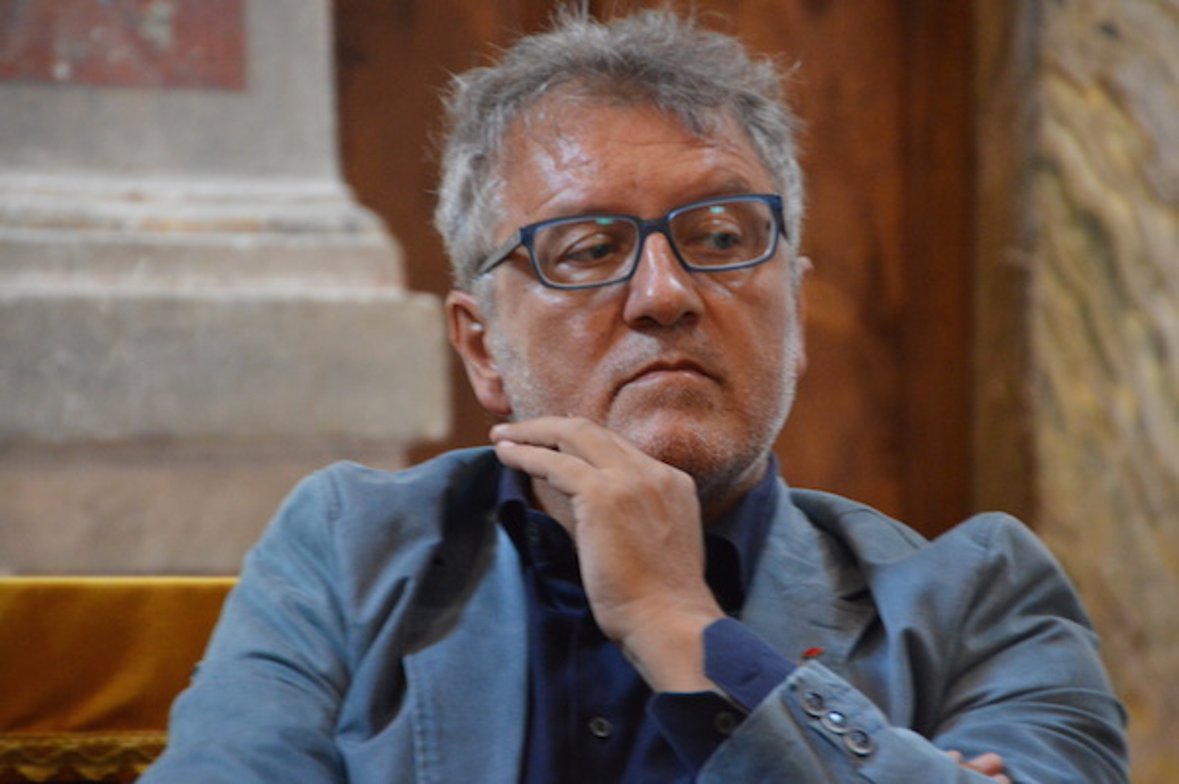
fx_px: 13253
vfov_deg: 3.4
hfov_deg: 5.1
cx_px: 590
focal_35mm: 405
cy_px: 392
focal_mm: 270
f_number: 6.3
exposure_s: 1/40
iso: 3200
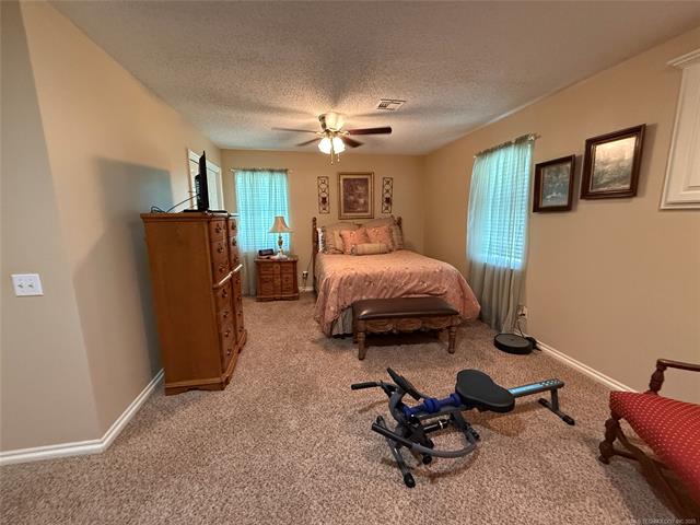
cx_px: 350
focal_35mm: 14
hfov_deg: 102.1
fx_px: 283
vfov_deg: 85.7
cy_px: 262
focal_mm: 2.22
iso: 640
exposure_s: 1/60
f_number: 2.2
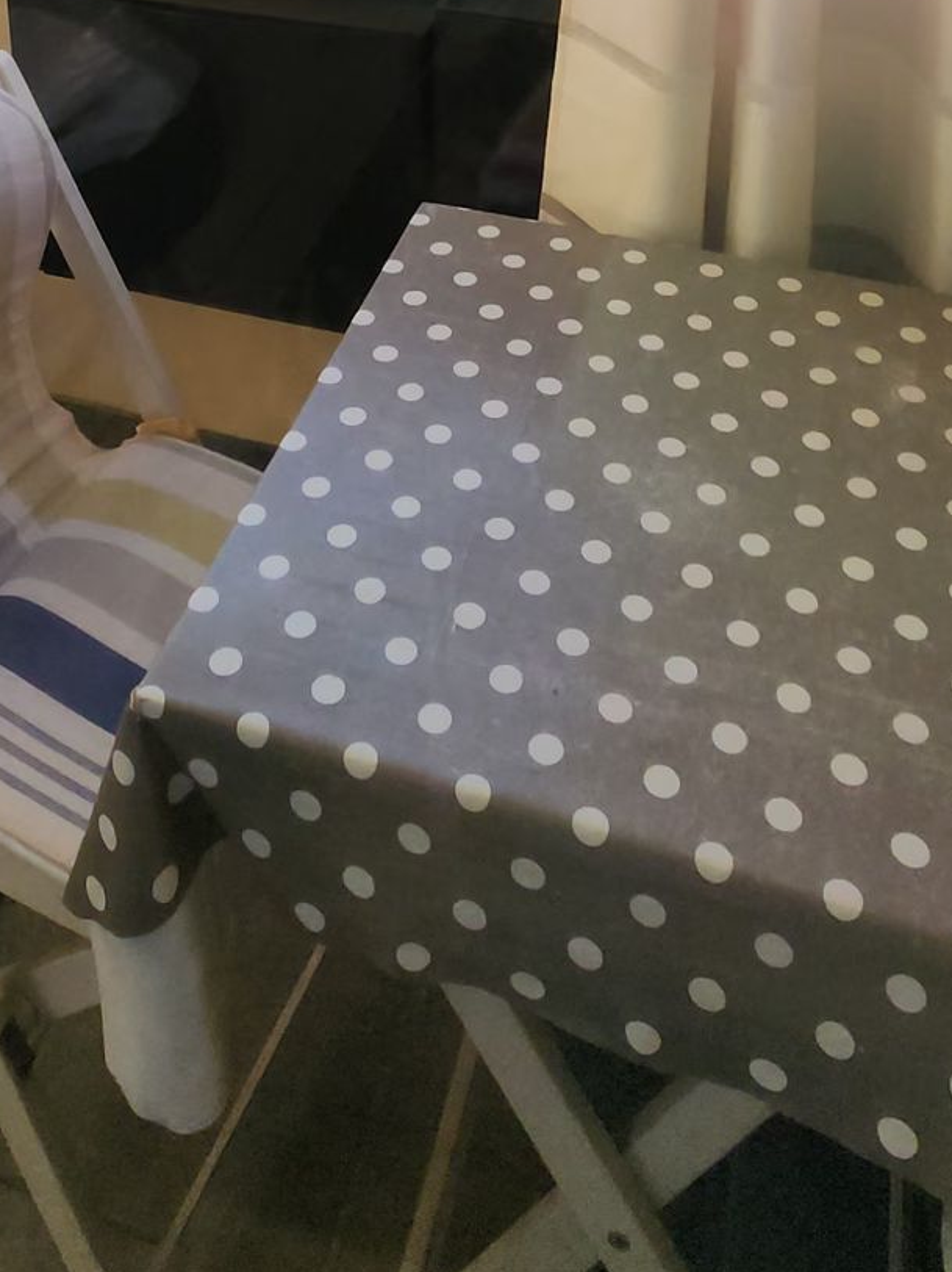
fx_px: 1468
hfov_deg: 35.7
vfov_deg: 35.0
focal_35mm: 40
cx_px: 353
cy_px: -321
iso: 64
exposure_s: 1/120
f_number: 2.2
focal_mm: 2.2
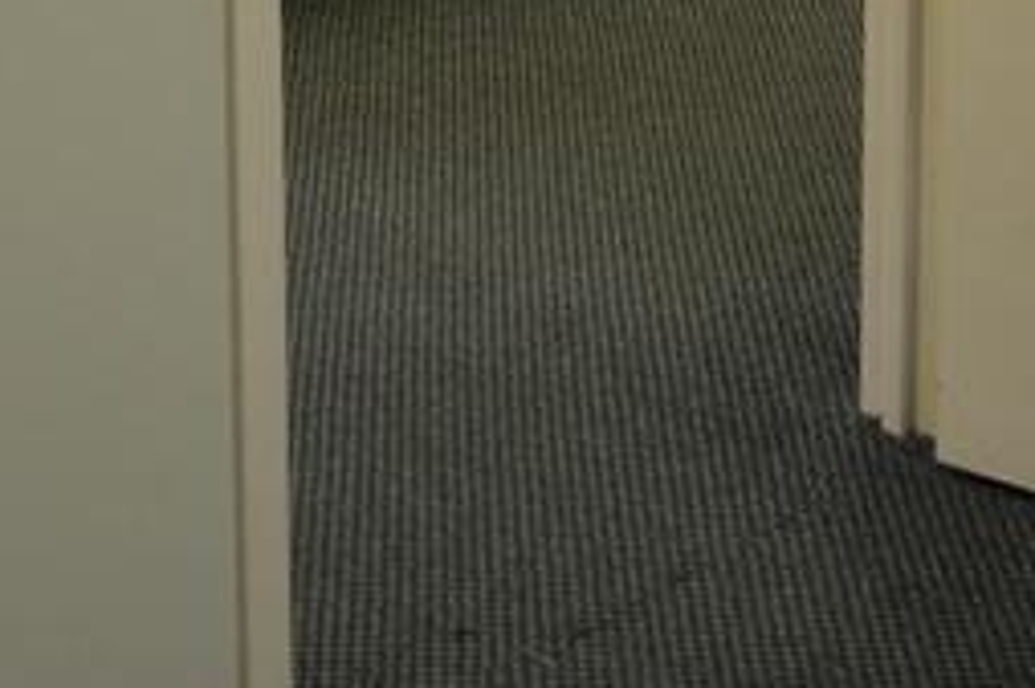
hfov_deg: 17.7
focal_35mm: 115
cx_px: 318
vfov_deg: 11.0
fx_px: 3305
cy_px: -613
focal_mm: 19
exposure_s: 1/60
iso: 560
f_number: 4
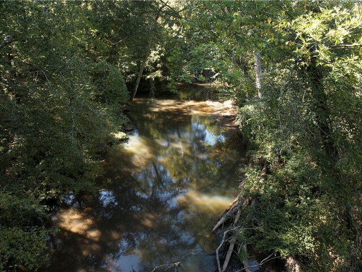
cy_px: 136
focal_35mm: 24
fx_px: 251
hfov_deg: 71.6
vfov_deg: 56.8
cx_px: 181
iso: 120
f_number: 2.8
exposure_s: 1/15
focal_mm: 12.29
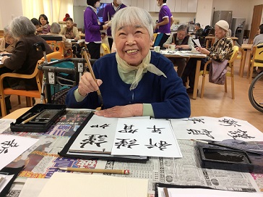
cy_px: 98
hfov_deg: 55.4
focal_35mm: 33
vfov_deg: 42.9
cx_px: 132
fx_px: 250
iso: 40
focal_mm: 3.3
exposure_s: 1/40
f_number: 2.4
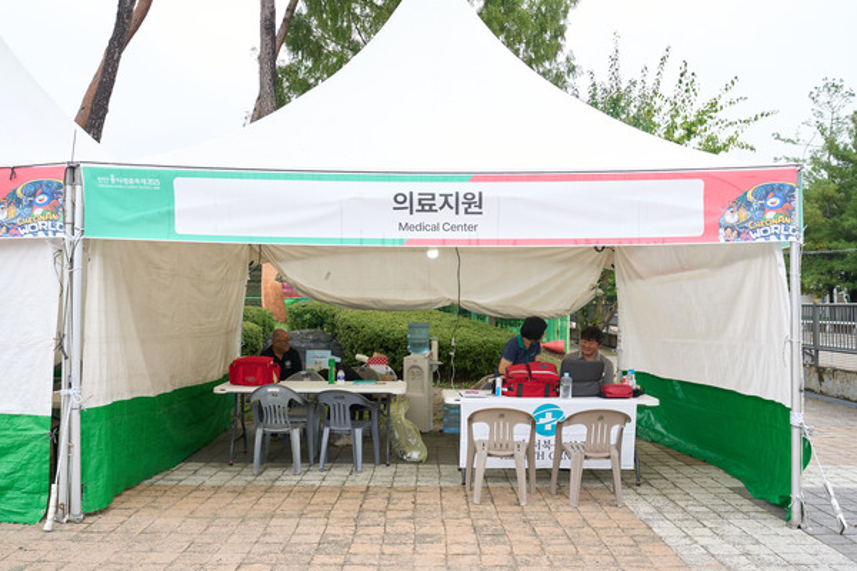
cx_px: 428
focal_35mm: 32
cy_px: 286
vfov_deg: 41.1
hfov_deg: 58.7
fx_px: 762
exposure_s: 1/200
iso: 640
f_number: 7.1
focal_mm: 32
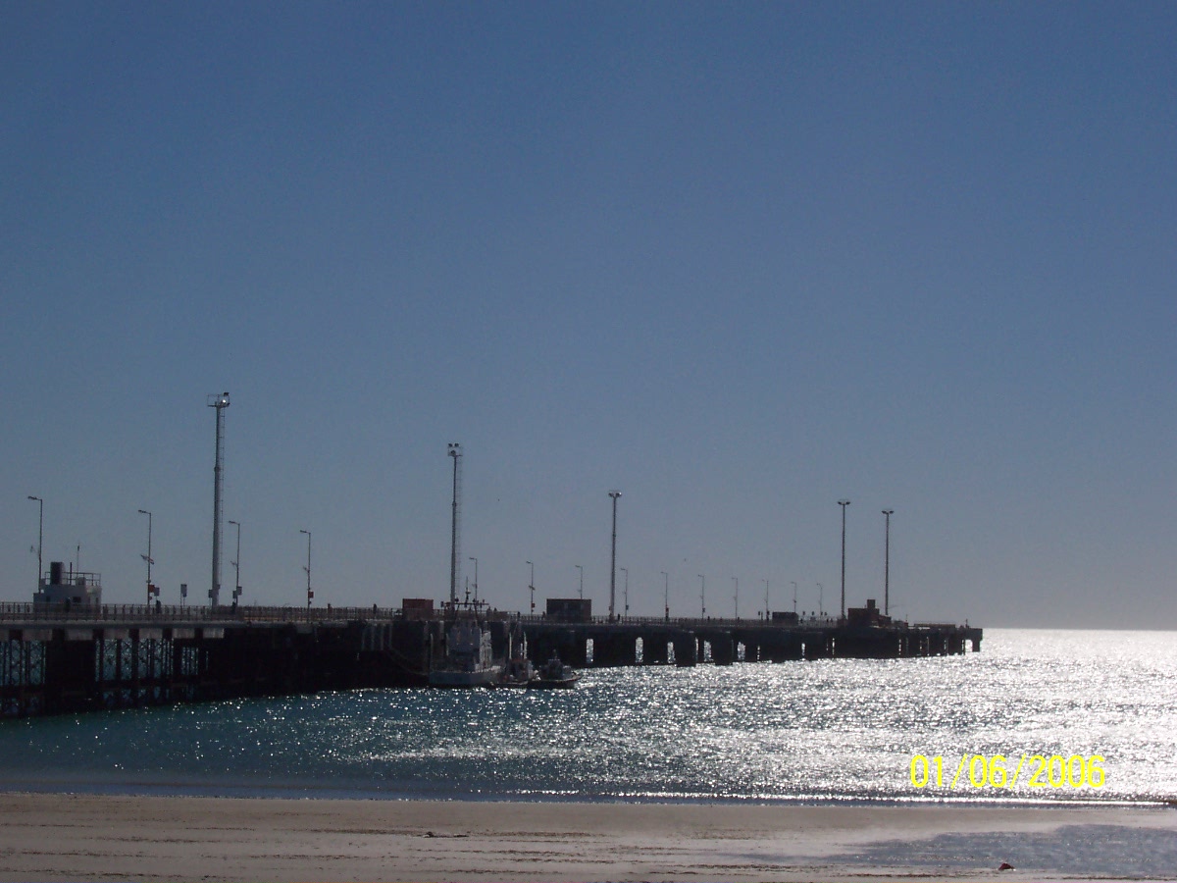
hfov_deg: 17.7
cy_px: 442
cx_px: 588
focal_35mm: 111
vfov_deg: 13.3
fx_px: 3774
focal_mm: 16.8
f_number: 9.5
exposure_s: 1/1000
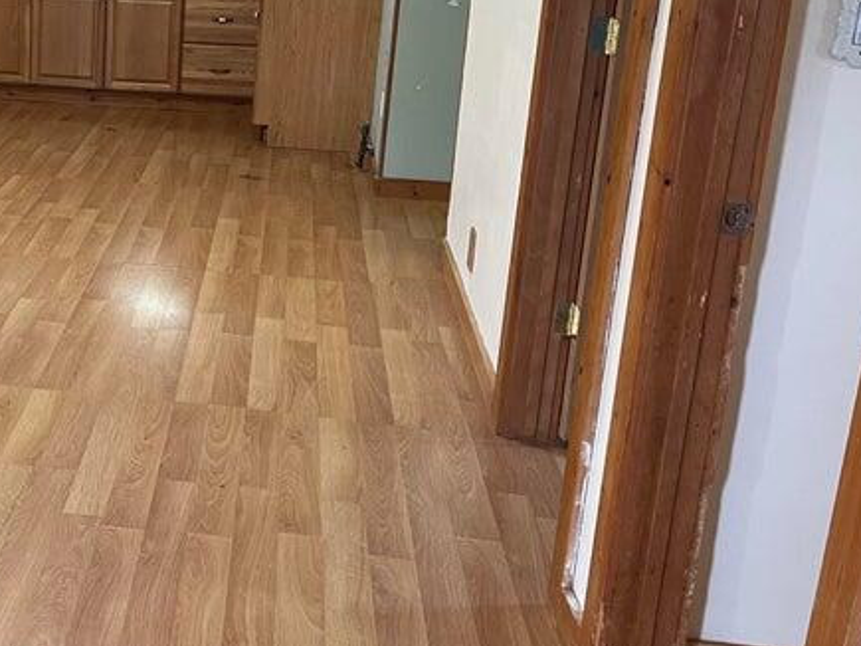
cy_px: 184
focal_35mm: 51
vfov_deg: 28.2
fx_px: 1268
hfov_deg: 35.1
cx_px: 70
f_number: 1.6
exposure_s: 1/60
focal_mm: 5.1
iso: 160
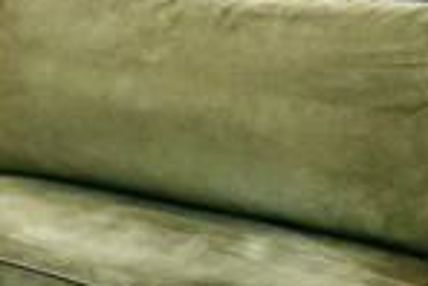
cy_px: -322
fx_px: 1987
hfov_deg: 9.2
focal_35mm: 167
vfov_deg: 7.8
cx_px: -940
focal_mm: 8.8
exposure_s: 1/30
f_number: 1.8
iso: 640
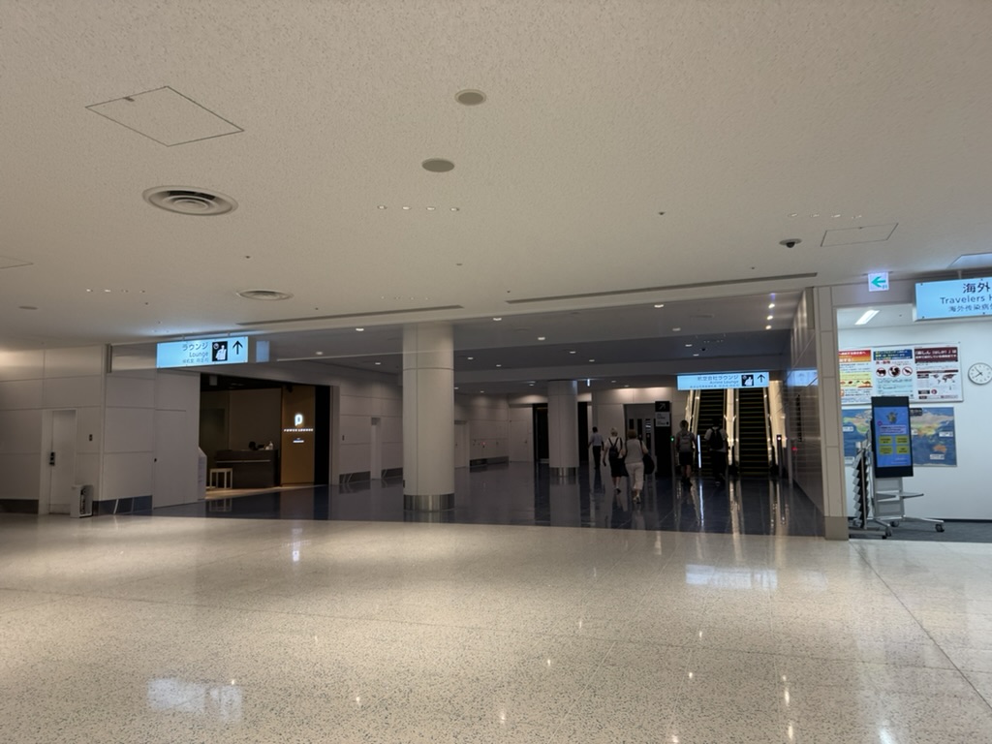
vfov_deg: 56.8
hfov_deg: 71.6
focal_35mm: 24
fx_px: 688
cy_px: 372
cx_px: 496
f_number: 1.78
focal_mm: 6.76
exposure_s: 1/100
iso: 64
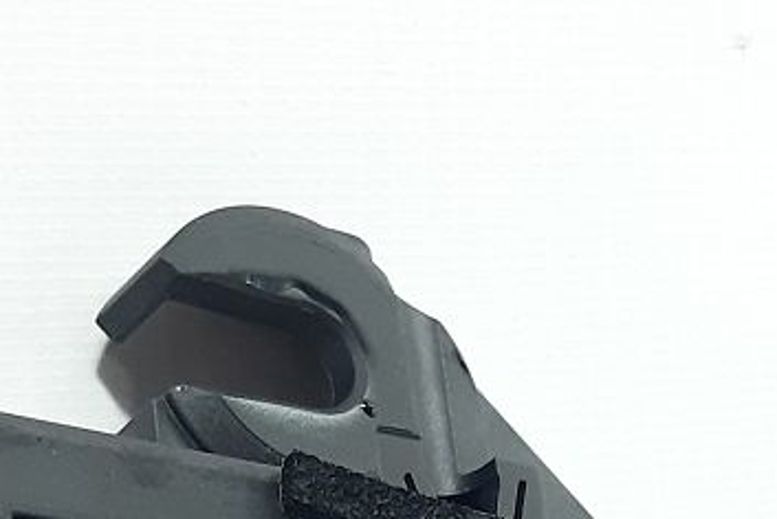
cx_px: 408
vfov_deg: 9.8
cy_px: 829
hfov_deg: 15.2
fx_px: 2916
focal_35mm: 135
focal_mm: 3.93
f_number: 1.7
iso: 125
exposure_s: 1/50
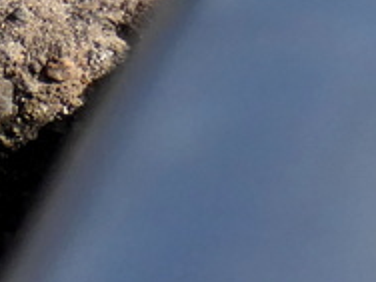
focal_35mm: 858
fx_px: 9320
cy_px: -608
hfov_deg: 2.3
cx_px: 1238
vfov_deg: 1.7
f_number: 5
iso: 80
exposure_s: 1/640
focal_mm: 20.5
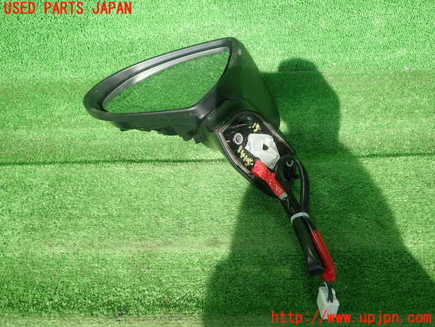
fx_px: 377
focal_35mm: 30
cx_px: 218
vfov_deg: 46.8
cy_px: 164
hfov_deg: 60.0
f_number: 2.3
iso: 100
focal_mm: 5.5
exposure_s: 1/160
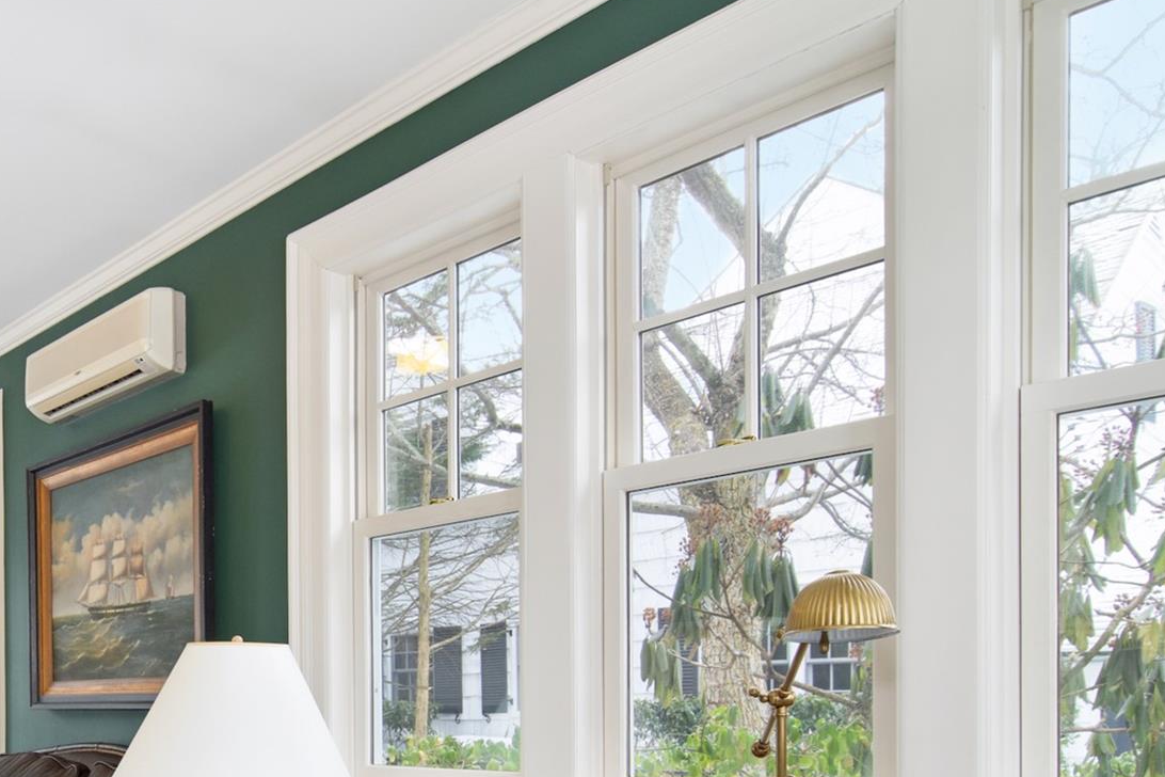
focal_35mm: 31
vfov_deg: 39.4
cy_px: 695
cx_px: 129
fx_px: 1001
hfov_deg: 53.3
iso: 640
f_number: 8
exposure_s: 1/60
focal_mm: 11
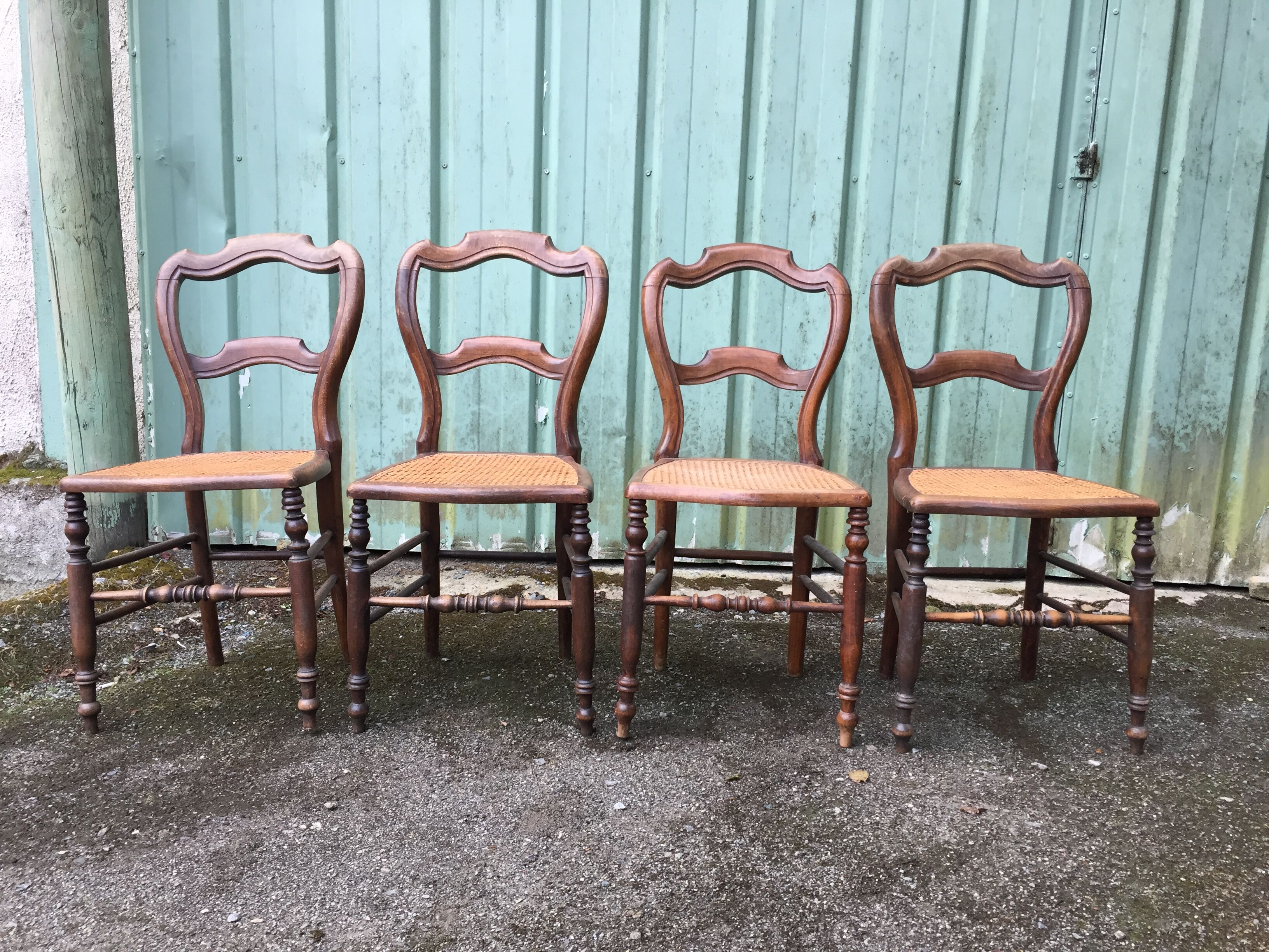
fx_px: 1063
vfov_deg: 48.2
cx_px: 634
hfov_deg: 61.7
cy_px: 476
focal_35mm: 29
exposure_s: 1/33
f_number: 2.2
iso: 32
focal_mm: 4.15
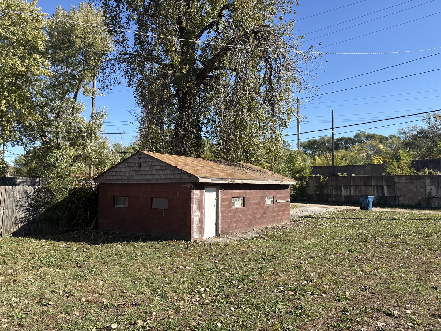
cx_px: 220
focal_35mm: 26
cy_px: 166
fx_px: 331
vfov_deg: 53.1
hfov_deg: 67.3
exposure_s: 1/1901
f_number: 1.6
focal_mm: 5.96
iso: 50
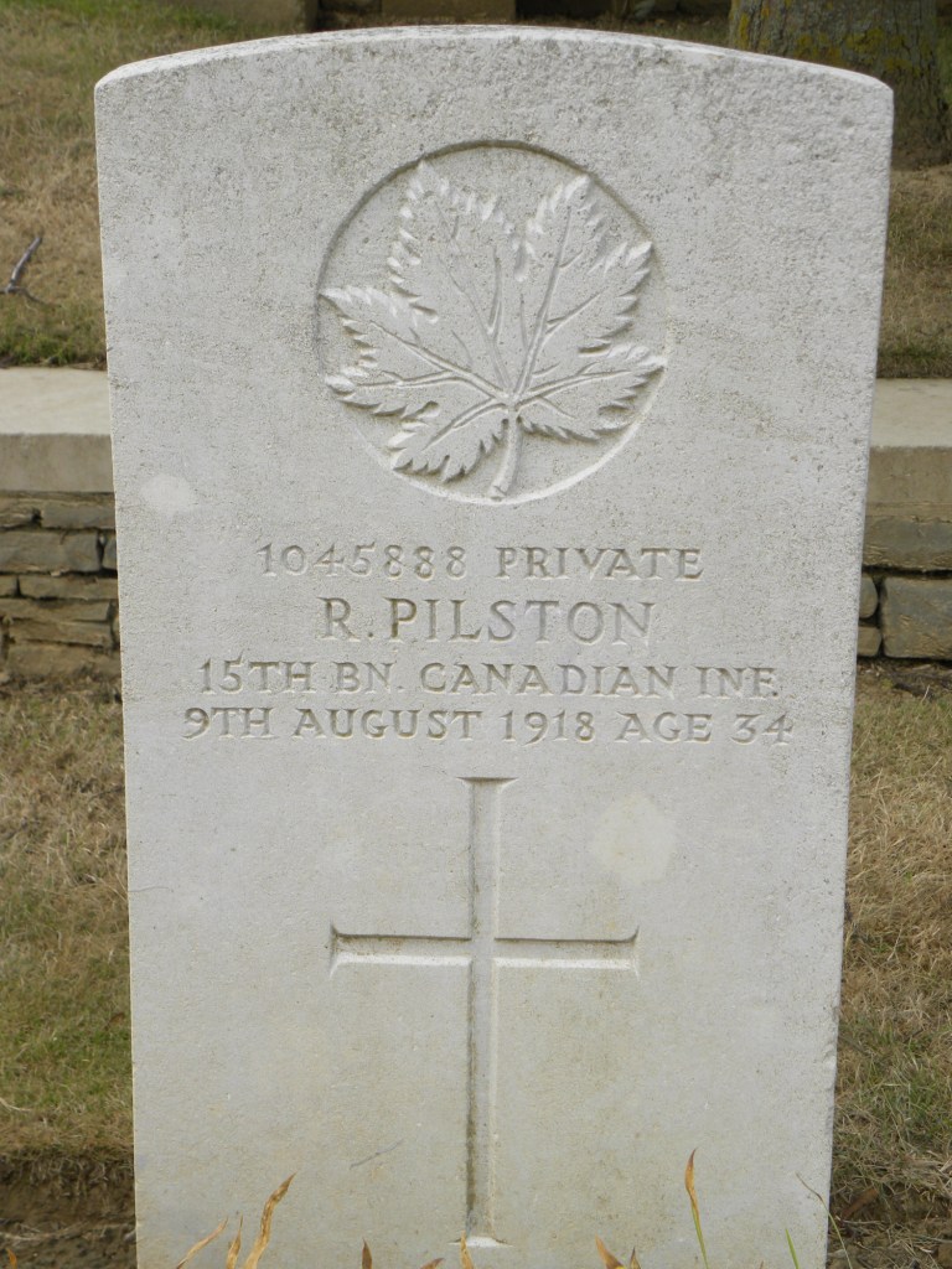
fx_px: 2420
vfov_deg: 29.4
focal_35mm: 66
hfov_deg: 22.3
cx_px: 476
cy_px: 634
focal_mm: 11.8
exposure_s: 1/147
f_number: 4
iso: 64
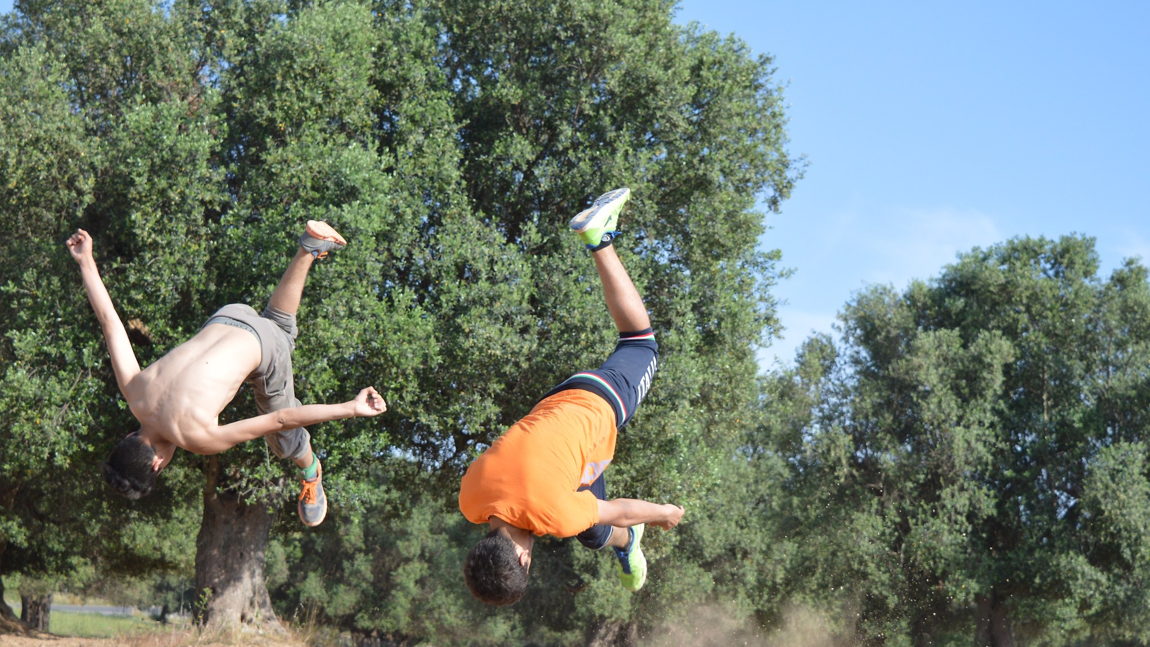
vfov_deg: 17.2
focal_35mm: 70
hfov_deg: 30.2
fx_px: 2134
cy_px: 440
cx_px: 568
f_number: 5
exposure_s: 1/1250
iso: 400
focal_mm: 38
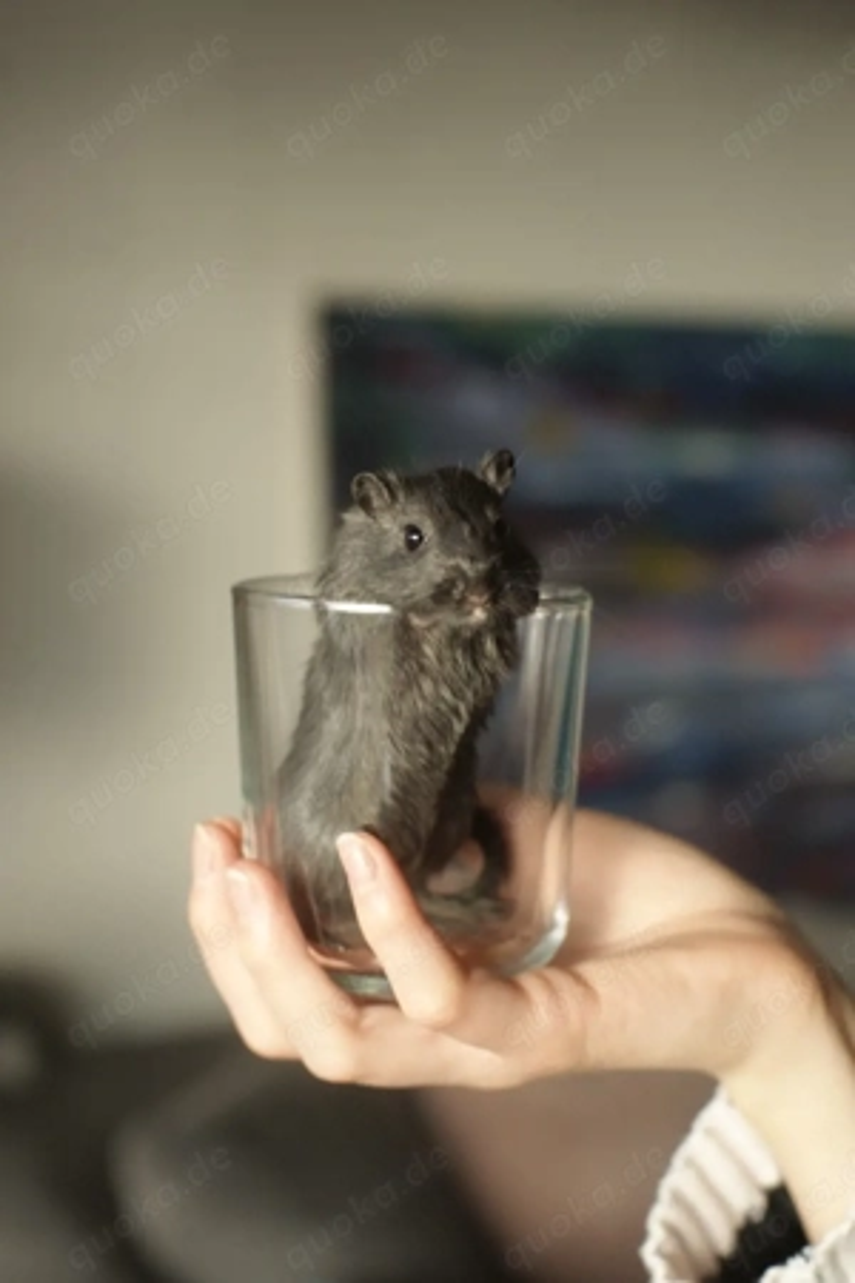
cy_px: 642
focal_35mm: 50
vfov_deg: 39.6
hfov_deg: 27.0
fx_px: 1781
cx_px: 428
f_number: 4.5
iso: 160
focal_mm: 50
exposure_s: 1/40
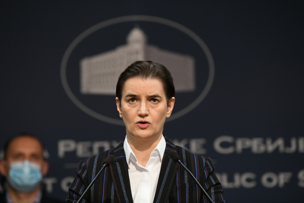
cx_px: 152
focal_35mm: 200
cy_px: 102
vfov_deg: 6.9
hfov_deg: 10.3
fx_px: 1689
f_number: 4
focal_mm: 200
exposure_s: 1/500
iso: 2500
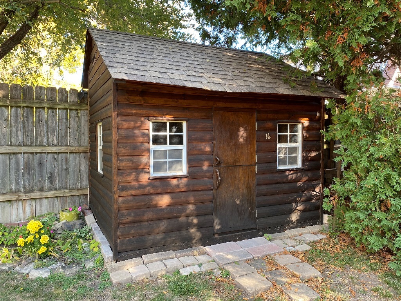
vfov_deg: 53.1
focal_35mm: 26
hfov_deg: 67.3
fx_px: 301
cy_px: 150
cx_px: 200
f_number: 1.8
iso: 64
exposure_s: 1/121
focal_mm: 4.25
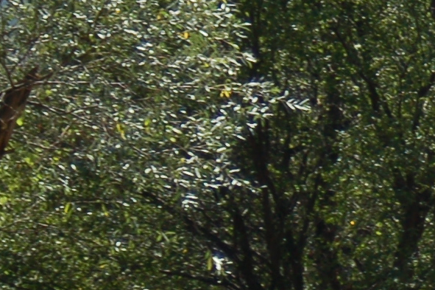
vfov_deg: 2.9
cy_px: 449
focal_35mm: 473
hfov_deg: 4.3
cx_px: 906
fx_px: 5711
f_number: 5
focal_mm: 62
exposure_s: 1/1000
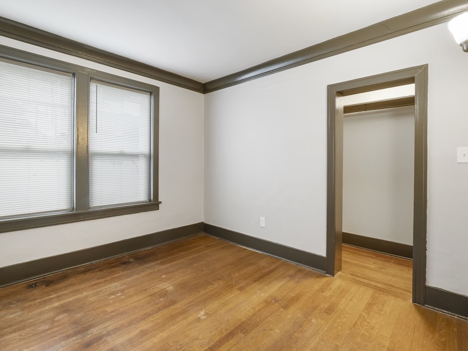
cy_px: 172
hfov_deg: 91.0
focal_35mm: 17
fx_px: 230
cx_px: 226
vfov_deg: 74.7
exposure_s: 1/30
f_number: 8
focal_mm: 10
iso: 800
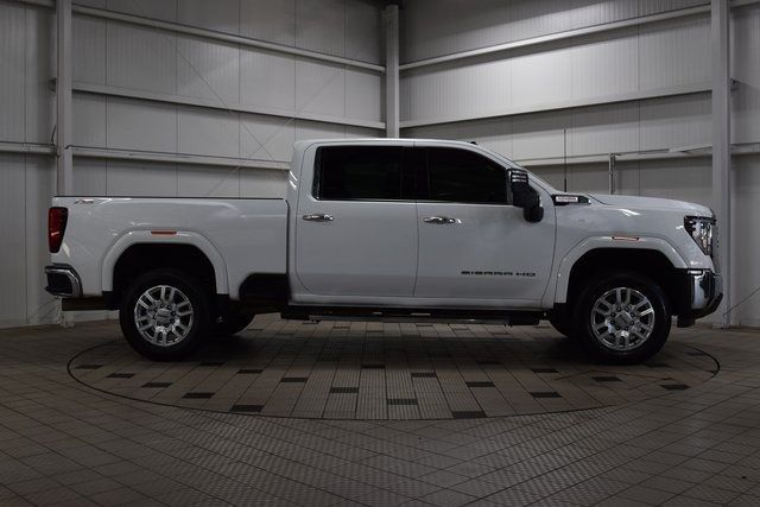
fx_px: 760
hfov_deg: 53.1
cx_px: 380
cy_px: 254
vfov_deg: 36.9
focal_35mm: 36
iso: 640
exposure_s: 1/60
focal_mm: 24
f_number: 8
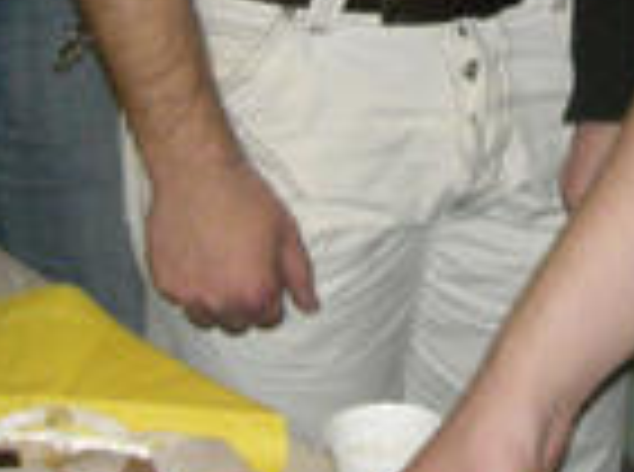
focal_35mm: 173
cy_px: -468
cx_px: 621
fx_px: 3160
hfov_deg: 11.4
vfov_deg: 8.1
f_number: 3.1
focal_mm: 6.3
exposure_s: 1/60
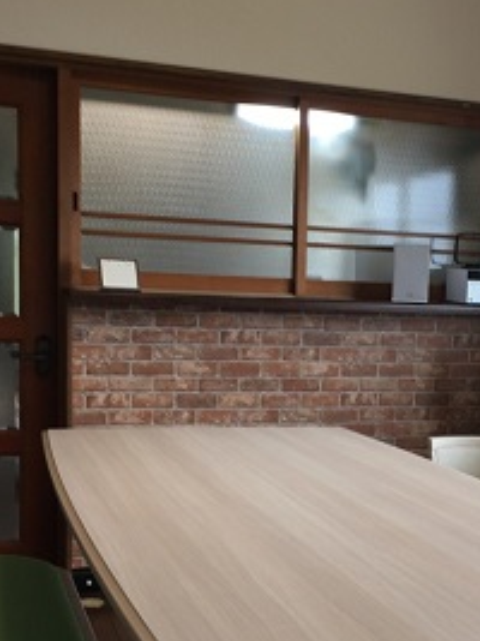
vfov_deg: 33.0
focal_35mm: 58
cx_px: 413
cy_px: 418
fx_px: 1073
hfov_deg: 24.6
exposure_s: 1/30
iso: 25
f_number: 2.2
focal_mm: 4.15
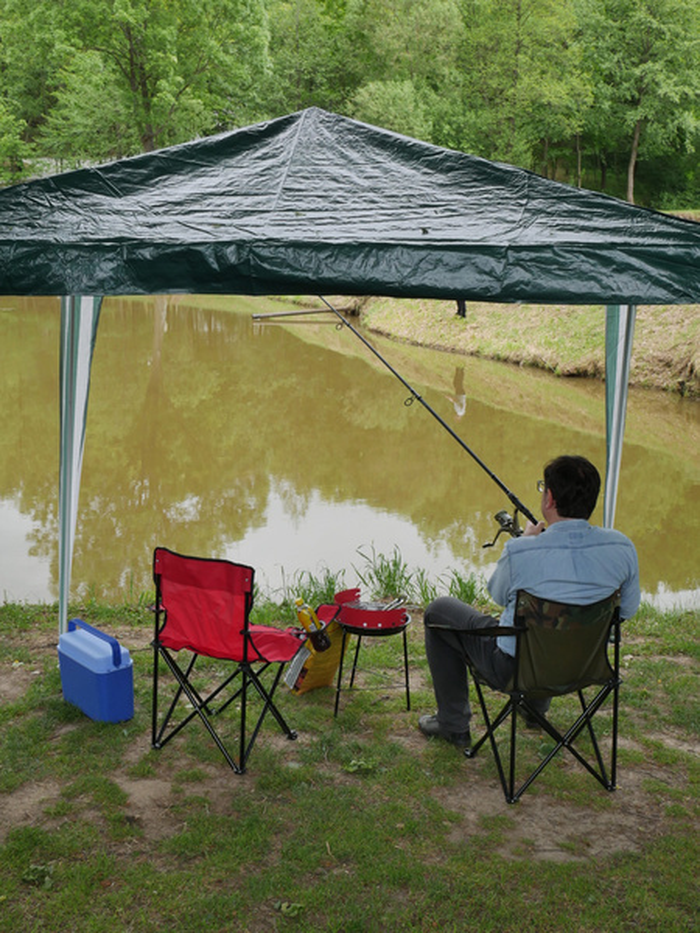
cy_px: 466
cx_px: 350
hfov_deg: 31.5
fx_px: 1240
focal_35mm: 46
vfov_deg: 41.2
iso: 400
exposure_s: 1/160
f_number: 9
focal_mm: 23
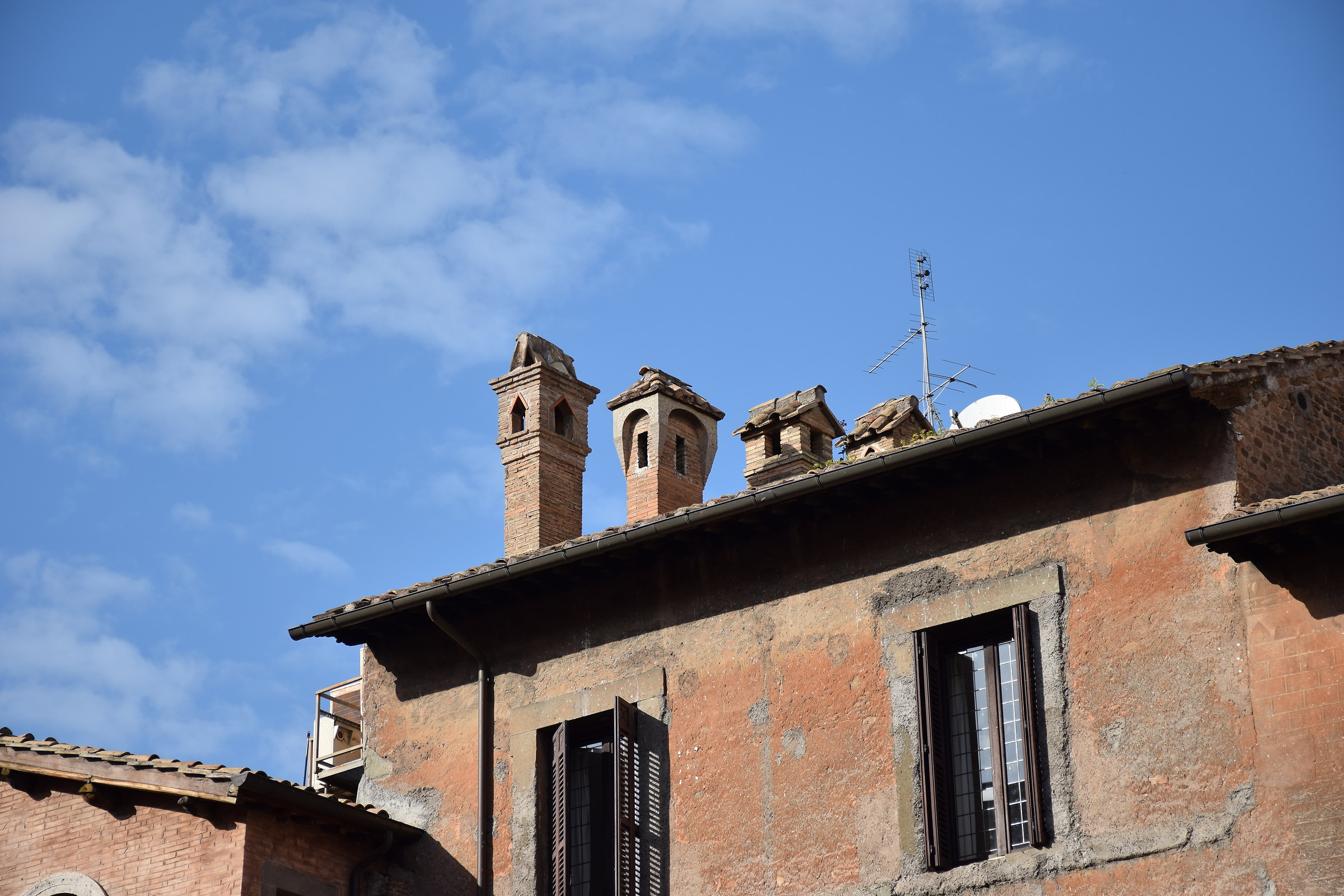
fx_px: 3920
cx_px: 672
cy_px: 448
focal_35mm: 105
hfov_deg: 19.5
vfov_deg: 13.0
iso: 100
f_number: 5.6
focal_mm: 70
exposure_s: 1/500
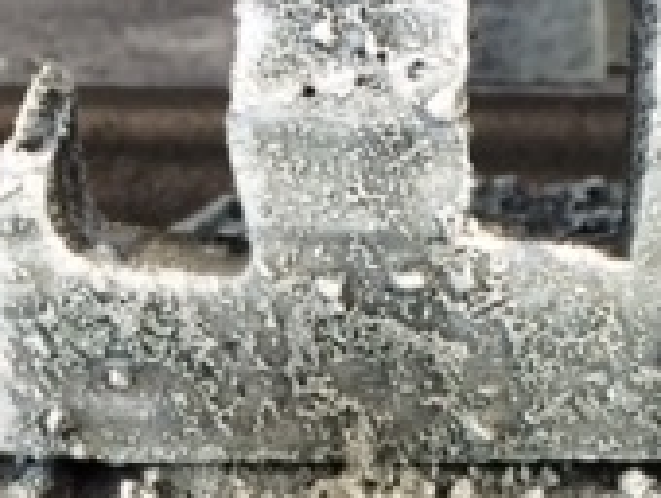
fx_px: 2084
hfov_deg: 17.4
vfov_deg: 13.1
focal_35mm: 109
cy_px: 673
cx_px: 747
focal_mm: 4.15
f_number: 2.2
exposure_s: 1/30
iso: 64
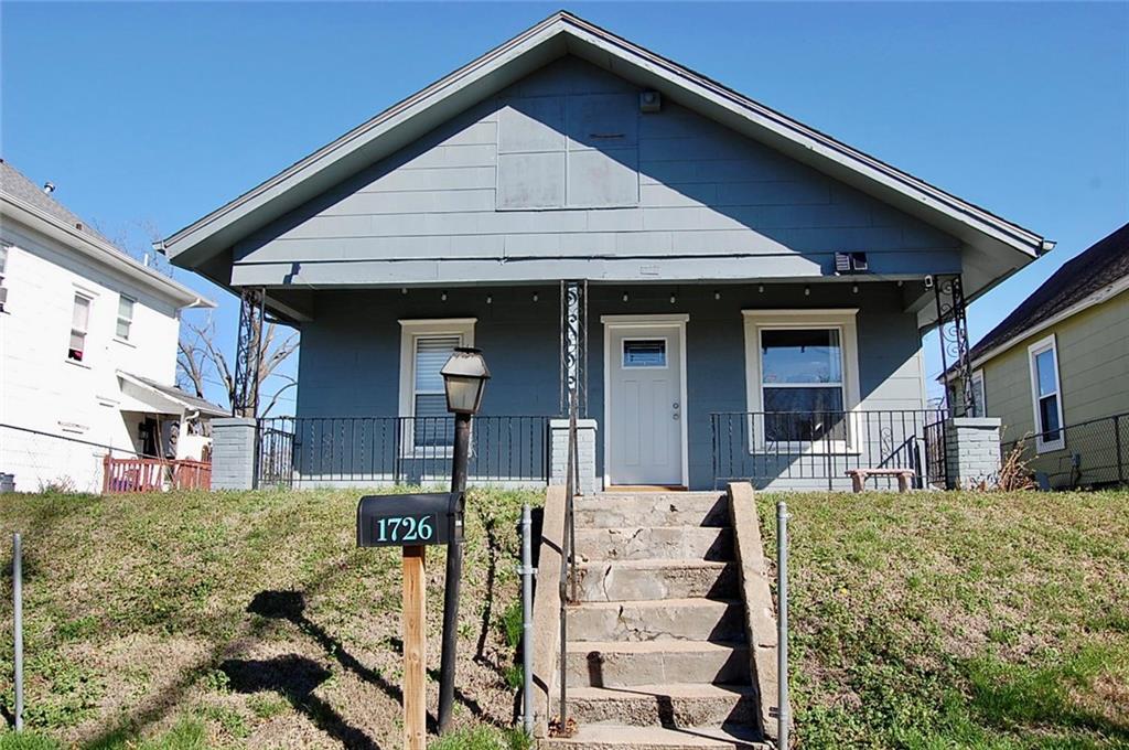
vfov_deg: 47.8
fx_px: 846
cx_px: 564
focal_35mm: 27
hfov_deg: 67.4
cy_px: 375
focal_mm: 18
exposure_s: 1/250
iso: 200
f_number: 8
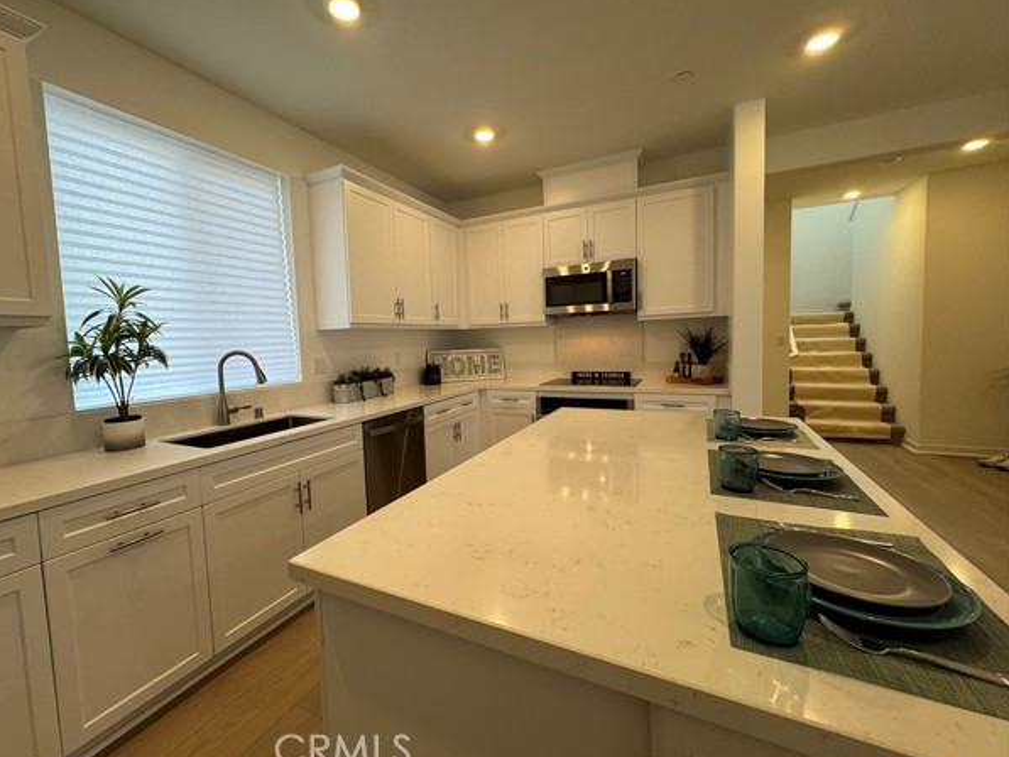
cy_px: 368
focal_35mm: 15
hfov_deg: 98.0
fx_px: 437
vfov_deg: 81.7
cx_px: 472
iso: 125
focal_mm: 2.22
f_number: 2.2
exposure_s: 1/120
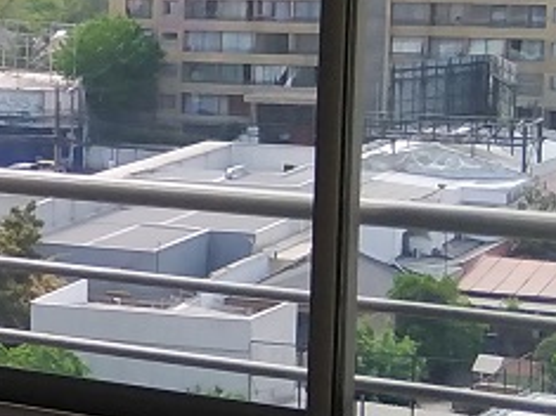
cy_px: 187
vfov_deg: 10.7
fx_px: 2215
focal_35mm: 138
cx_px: -440
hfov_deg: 13.0
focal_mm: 3.59
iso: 100
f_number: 1.8
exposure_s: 1/990
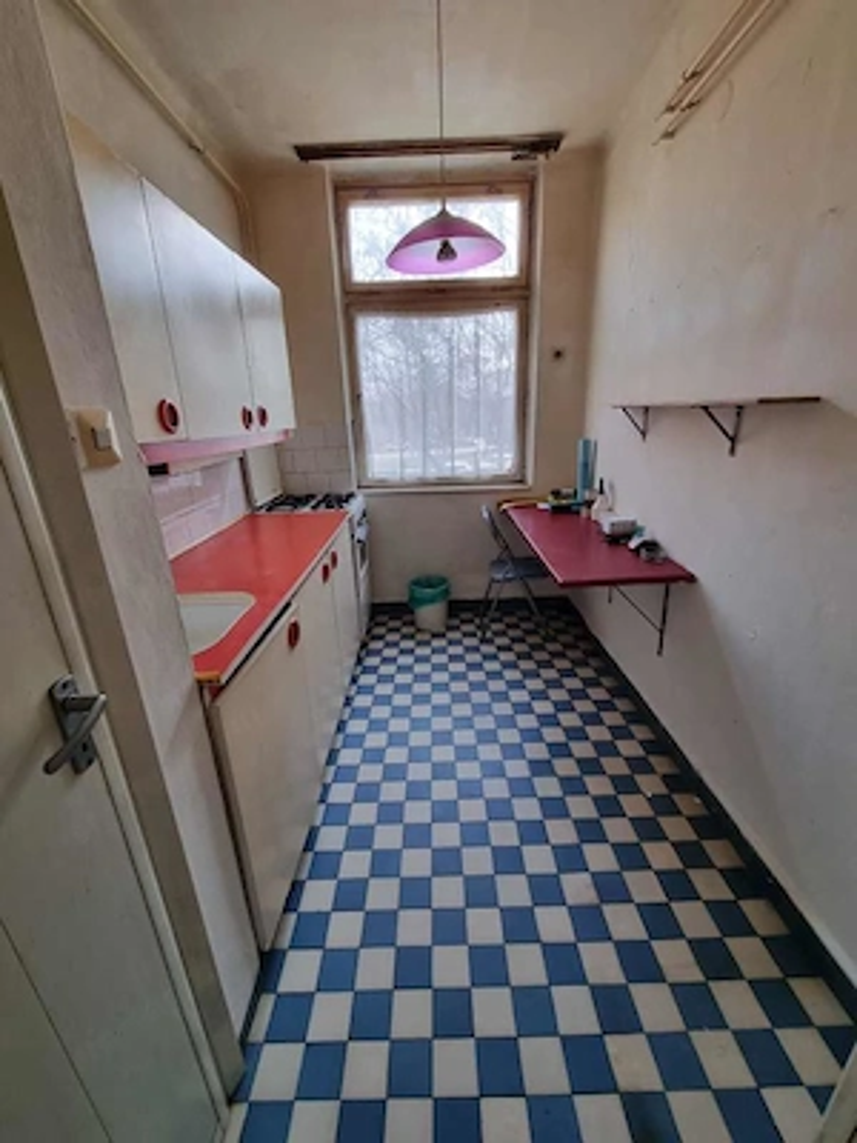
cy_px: 572
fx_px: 429
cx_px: 428
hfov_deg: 89.9
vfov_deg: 106.2
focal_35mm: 13
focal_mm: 2.2
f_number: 2.2
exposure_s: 1/50
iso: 125
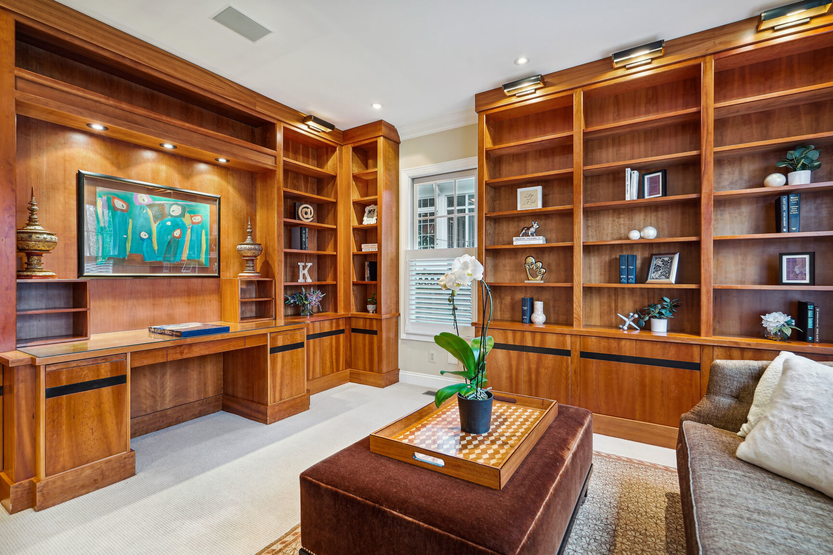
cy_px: 278
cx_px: 416
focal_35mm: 16
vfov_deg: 73.7
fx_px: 370
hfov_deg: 96.7
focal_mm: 16
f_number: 8
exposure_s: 1/1.25
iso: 200
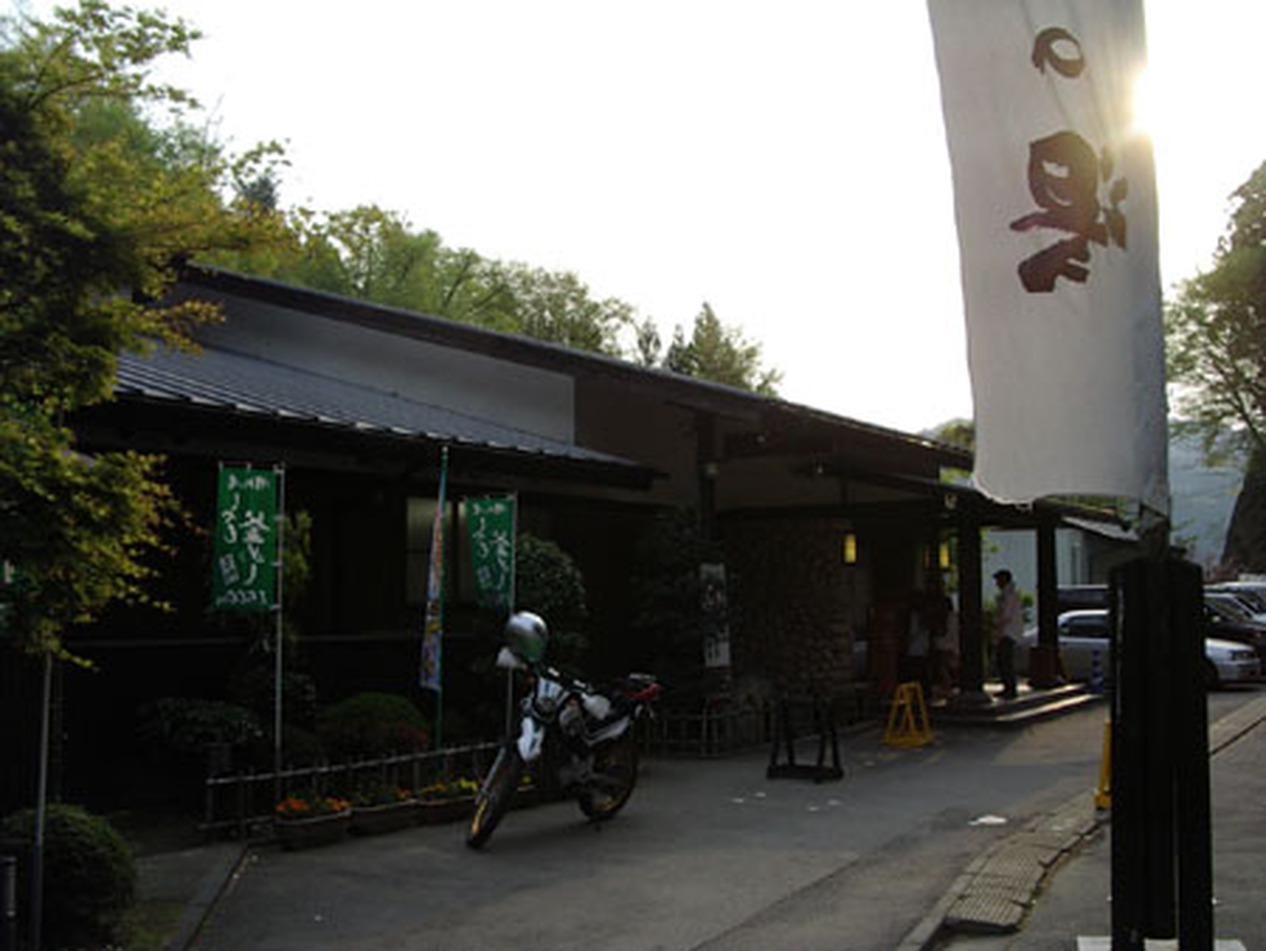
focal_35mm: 38
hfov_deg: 49.0
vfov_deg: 37.8
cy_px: 476
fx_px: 1391
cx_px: 633
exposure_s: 1/200
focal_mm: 5.8
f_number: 4.8
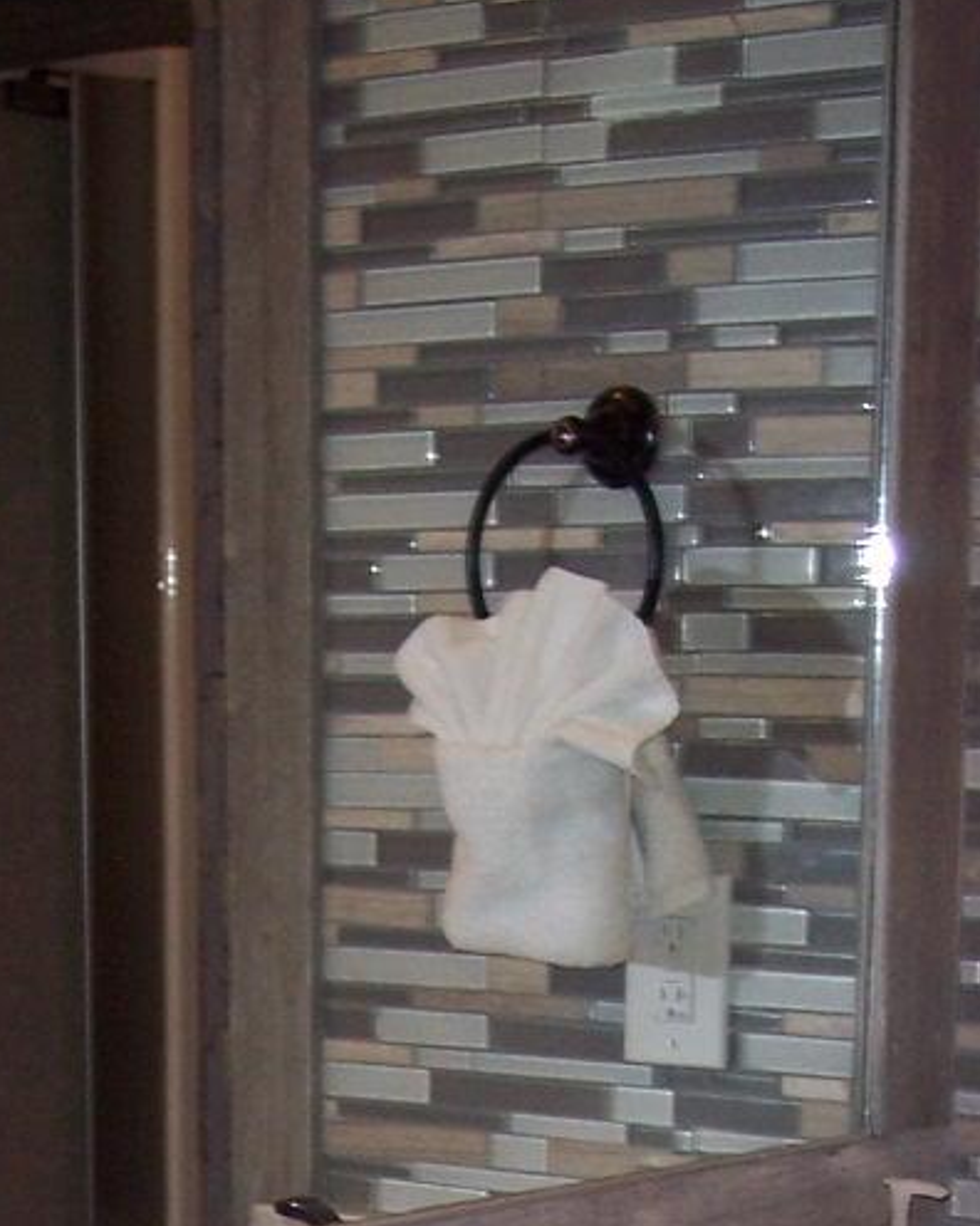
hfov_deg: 13.3
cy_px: 1739
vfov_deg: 15.6
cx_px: 210
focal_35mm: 115
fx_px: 4169
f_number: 2.8
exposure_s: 1/60
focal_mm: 8
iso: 100
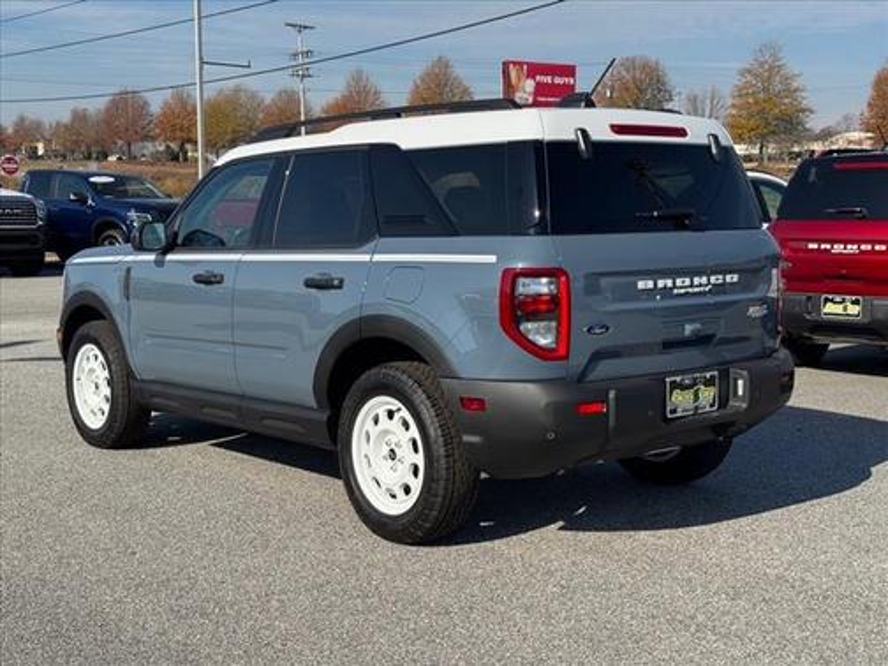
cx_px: 444
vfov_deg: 30.3
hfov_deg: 39.7
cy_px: 333
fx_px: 1231
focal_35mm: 48
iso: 64
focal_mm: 6.76
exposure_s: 1/4608
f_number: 1.78
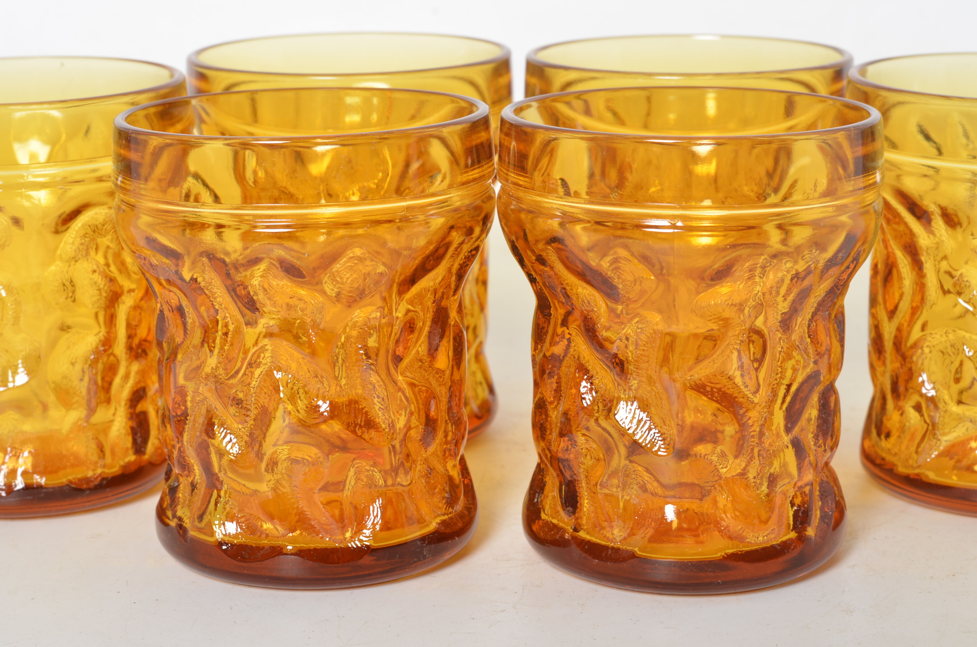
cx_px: 488
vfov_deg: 18.1
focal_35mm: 75
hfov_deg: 27.0
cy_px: 324
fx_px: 2031
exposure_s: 1/125
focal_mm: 50
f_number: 11
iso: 100
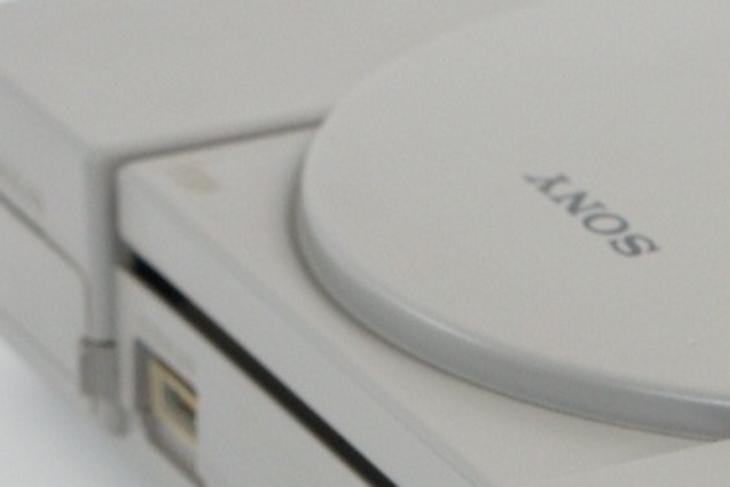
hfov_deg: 8.4
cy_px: 465
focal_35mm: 241
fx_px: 4889
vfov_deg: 5.7
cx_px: 990
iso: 800
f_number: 6.3
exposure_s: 1/80
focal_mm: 50
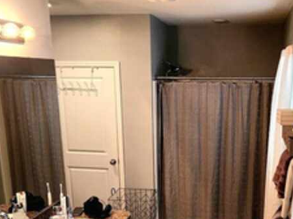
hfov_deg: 48.9
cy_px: 154
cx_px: 205
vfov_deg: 38.0
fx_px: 313
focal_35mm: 37
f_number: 2.2
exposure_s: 1/60.2
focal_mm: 2.2
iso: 160
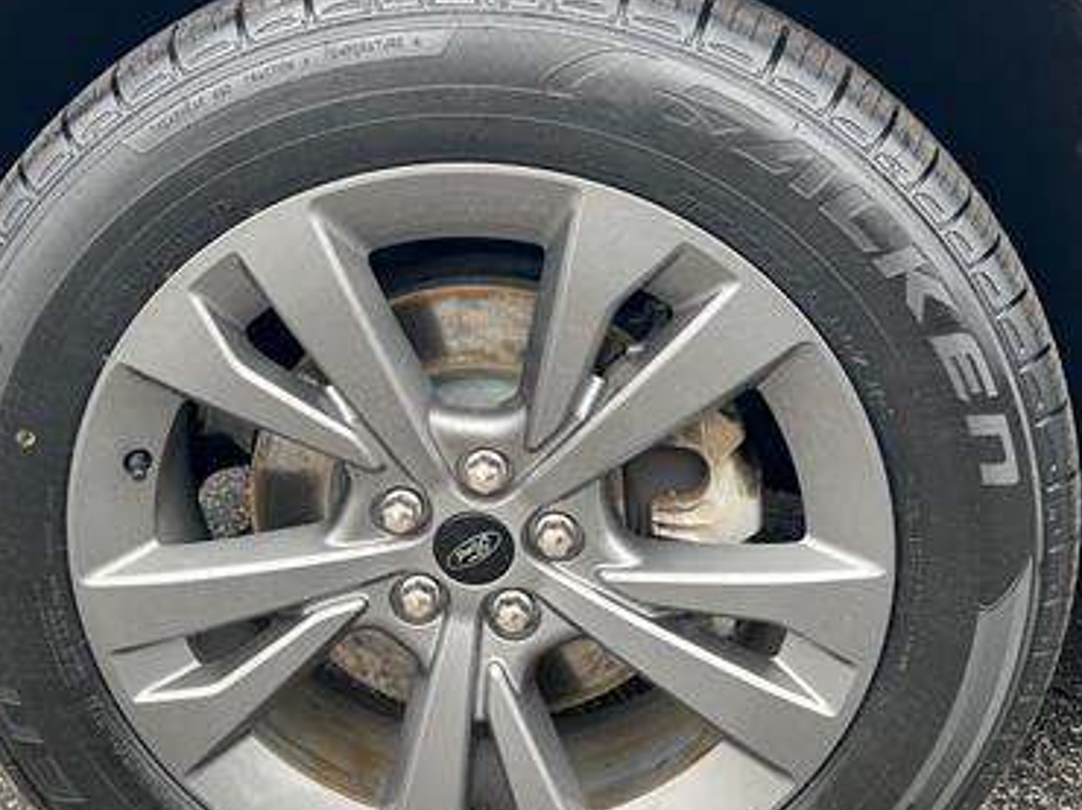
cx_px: 442
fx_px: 1406
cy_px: 456
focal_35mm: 45
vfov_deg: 32.1
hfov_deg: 41.9
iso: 64
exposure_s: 1/124
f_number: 1.5
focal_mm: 5.7
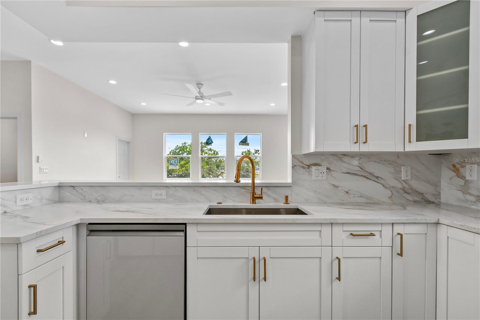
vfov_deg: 77.3
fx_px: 200
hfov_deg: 100.4
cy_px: 160
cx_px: 240
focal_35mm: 15
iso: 100
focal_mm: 10
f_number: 7.1
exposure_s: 1/60
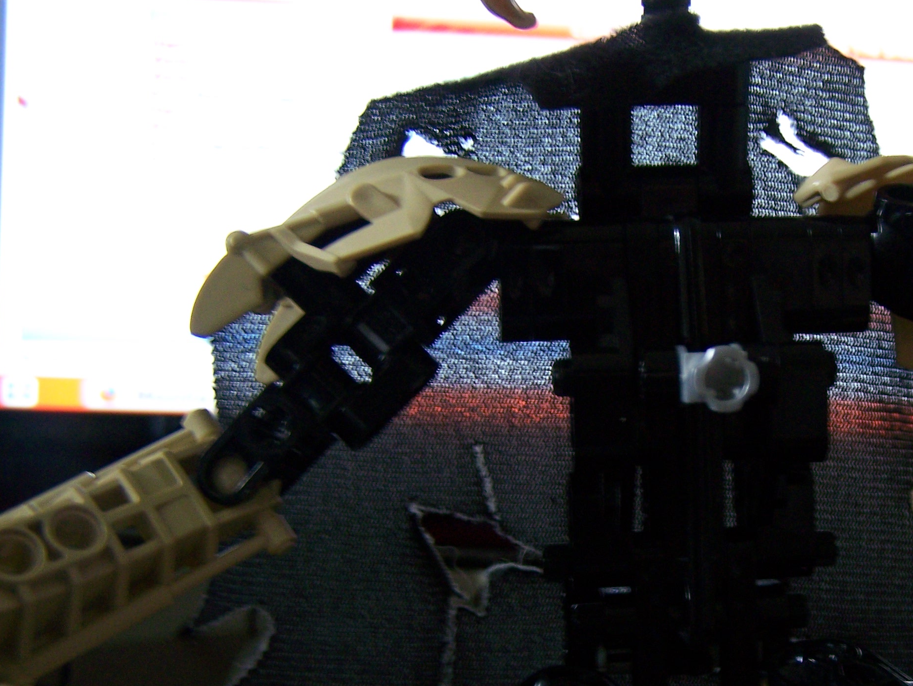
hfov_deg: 32.6
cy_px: 504
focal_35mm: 58
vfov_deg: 25.0
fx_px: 1531
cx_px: 679
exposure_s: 1/8
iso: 160
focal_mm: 6.3
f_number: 2.8
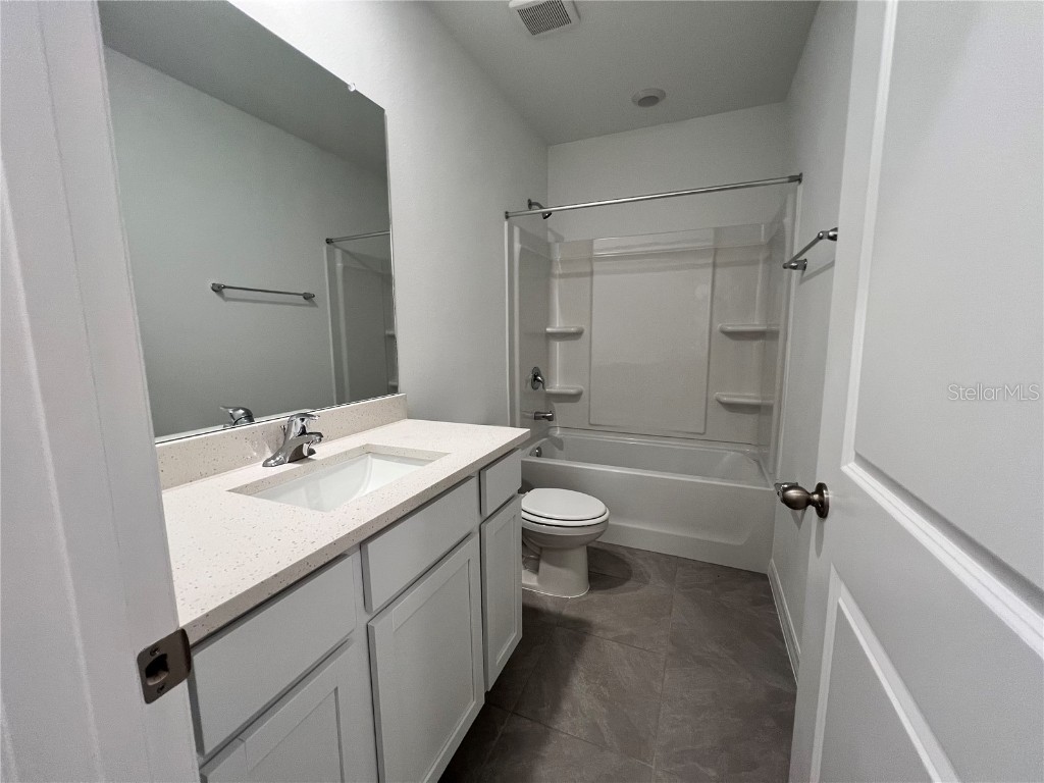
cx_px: 522
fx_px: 392
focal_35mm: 13
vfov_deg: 89.9
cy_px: 392
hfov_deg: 106.2
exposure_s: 1/120
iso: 250
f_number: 1.8
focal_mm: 1.57
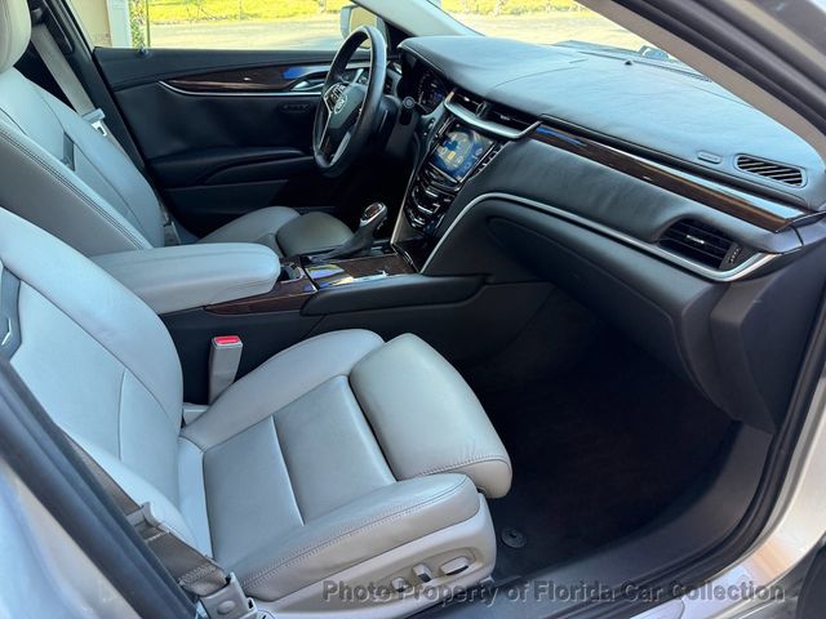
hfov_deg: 71.6
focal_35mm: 24
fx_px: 573
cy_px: 310
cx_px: 413
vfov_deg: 56.8
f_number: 1.78
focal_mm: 6.76
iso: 200
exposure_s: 1/98
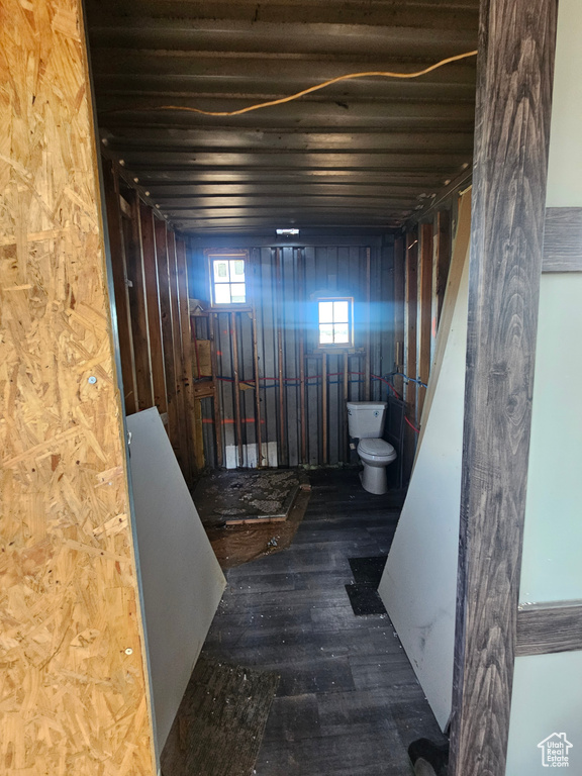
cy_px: 388
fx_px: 291
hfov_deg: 89.9
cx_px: 291
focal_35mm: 13
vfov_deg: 106.2
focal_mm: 2.2
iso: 400
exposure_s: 1/30
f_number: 2.2
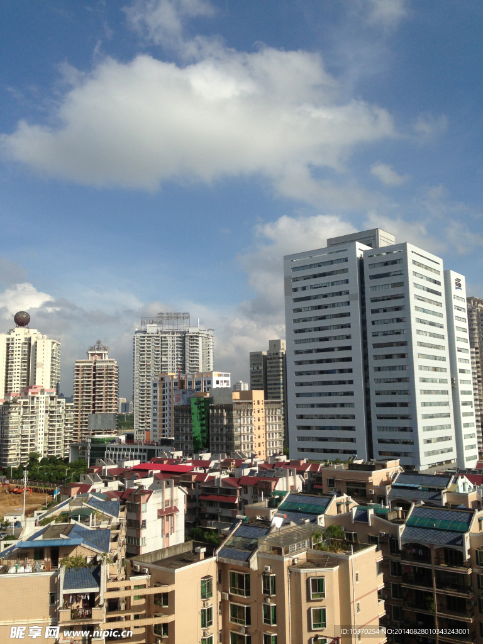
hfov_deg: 42.9
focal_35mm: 33
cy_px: 322
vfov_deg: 55.4
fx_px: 614
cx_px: 242
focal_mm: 4.13
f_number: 2.4
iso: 50
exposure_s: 1/2463
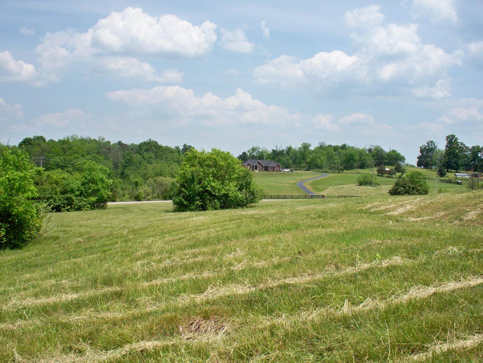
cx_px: 242
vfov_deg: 40.7
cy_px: 182
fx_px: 488
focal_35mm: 35
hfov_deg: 52.6
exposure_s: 1/1000
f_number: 4.8
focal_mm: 7.54
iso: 100
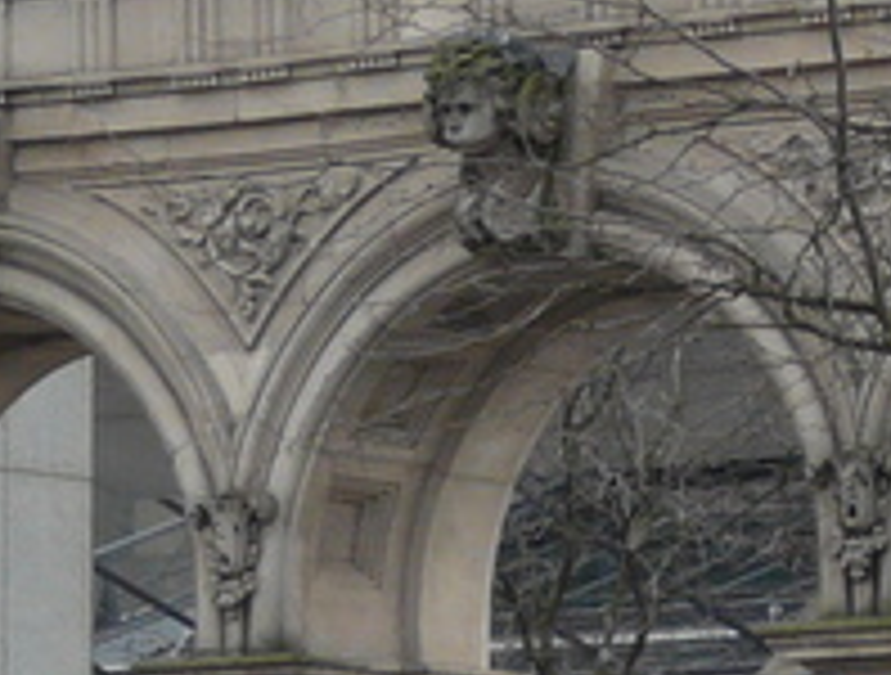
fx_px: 9274
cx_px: 729
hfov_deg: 5.5
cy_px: 1260
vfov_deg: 4.1
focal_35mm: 359
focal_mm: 11.7
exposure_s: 1/100
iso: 100
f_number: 4
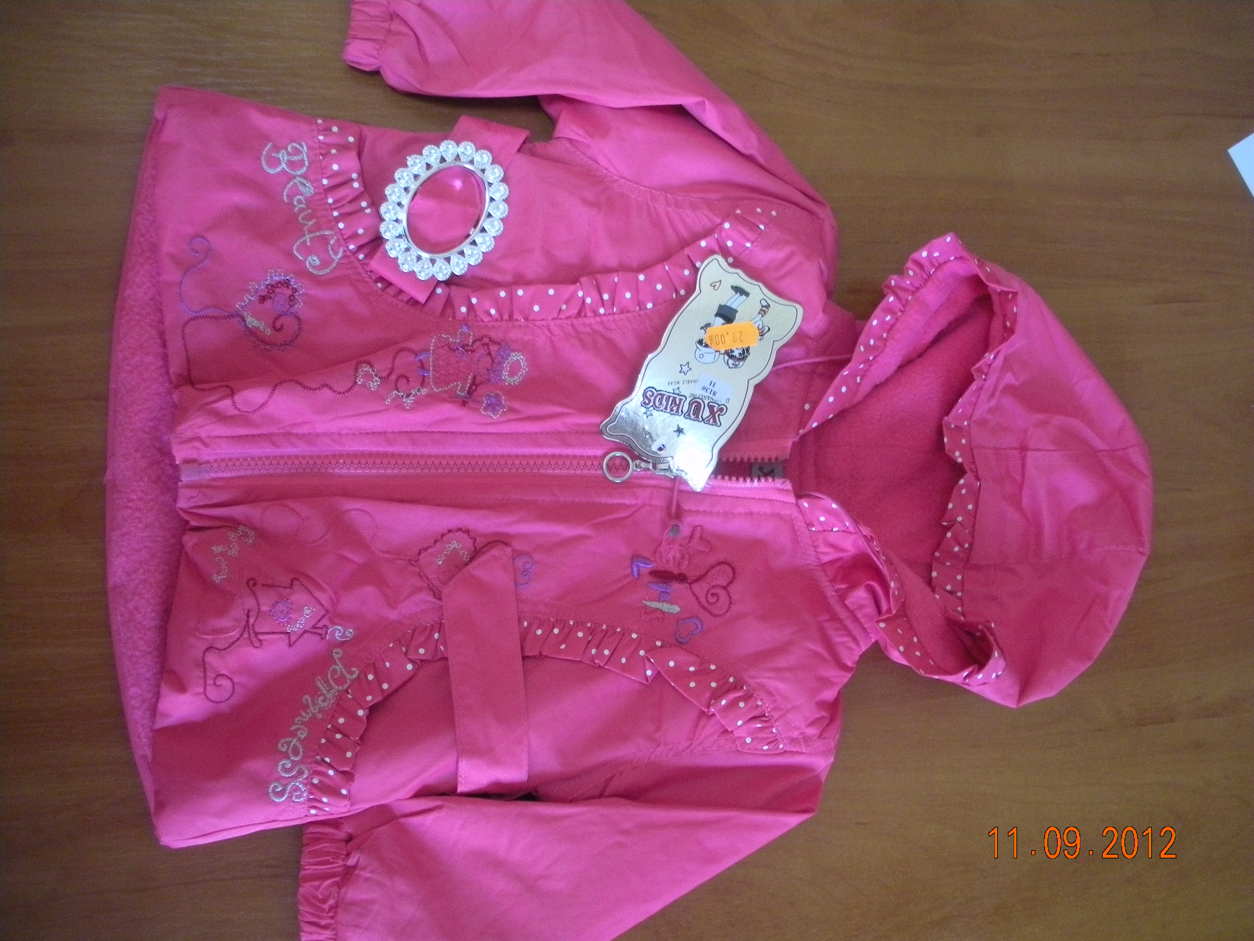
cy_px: 470
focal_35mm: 35
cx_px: 627
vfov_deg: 40.7
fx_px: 1268
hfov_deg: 52.6
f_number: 3.5
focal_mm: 6.3
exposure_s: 1/24
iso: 400
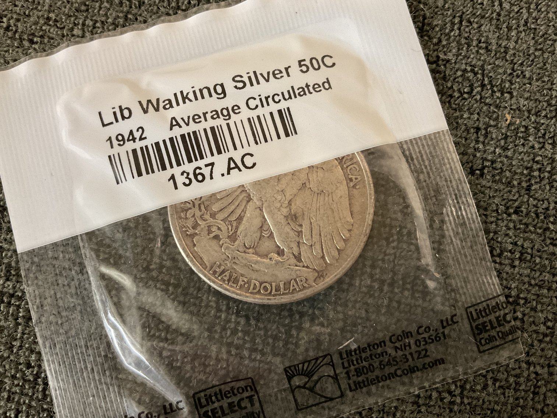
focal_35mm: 29
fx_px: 467
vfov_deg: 48.2
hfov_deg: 61.7
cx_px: 278
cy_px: 209
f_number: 1.8
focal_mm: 3
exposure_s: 1/30
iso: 320
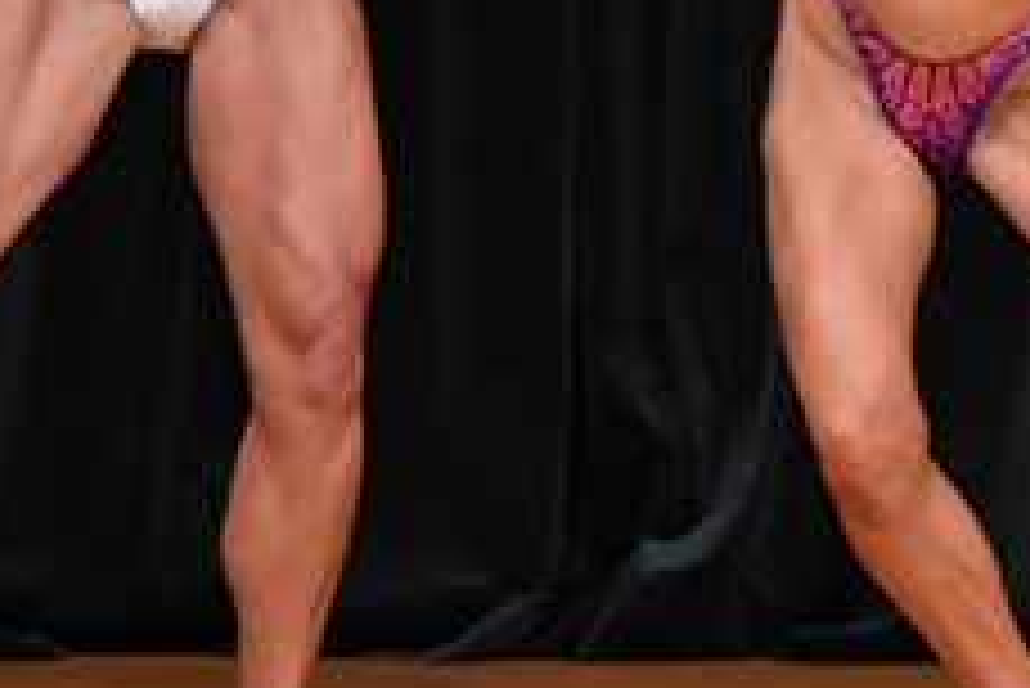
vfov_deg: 1.4
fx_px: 27569
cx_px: 933
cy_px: -31
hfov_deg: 2.1
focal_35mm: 963
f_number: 5.6
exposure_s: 1/400
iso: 5000
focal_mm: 190
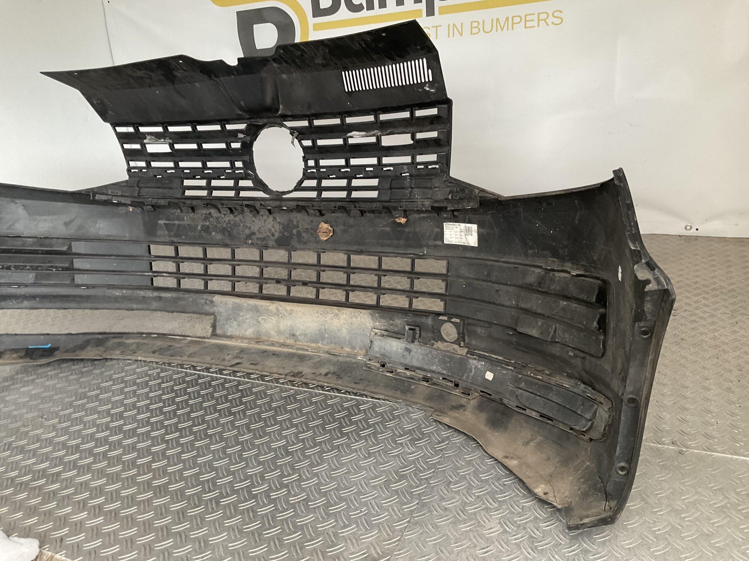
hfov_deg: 61.7
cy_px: 280
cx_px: 374
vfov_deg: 48.2
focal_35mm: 29
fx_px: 627
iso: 160
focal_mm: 3
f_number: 1.8
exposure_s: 1/60
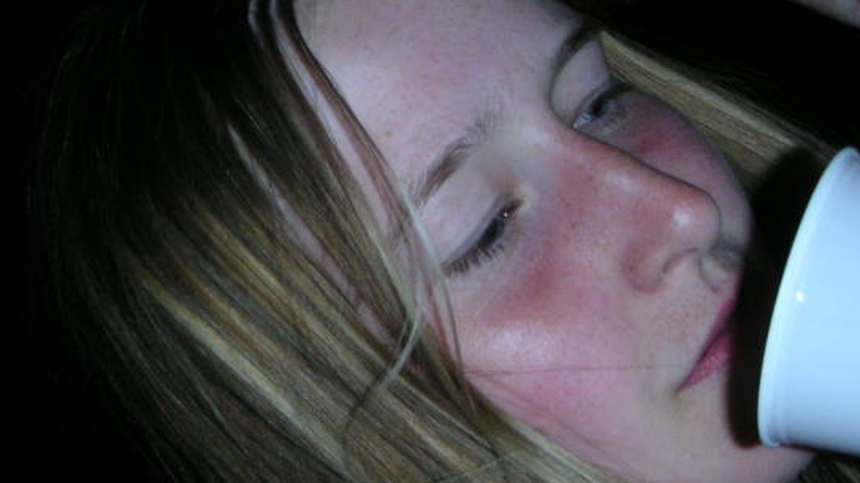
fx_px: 1391
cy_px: 252
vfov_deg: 19.7
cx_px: 263
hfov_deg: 33.9
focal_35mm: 61
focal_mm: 6
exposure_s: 1/45
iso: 160
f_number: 2.8
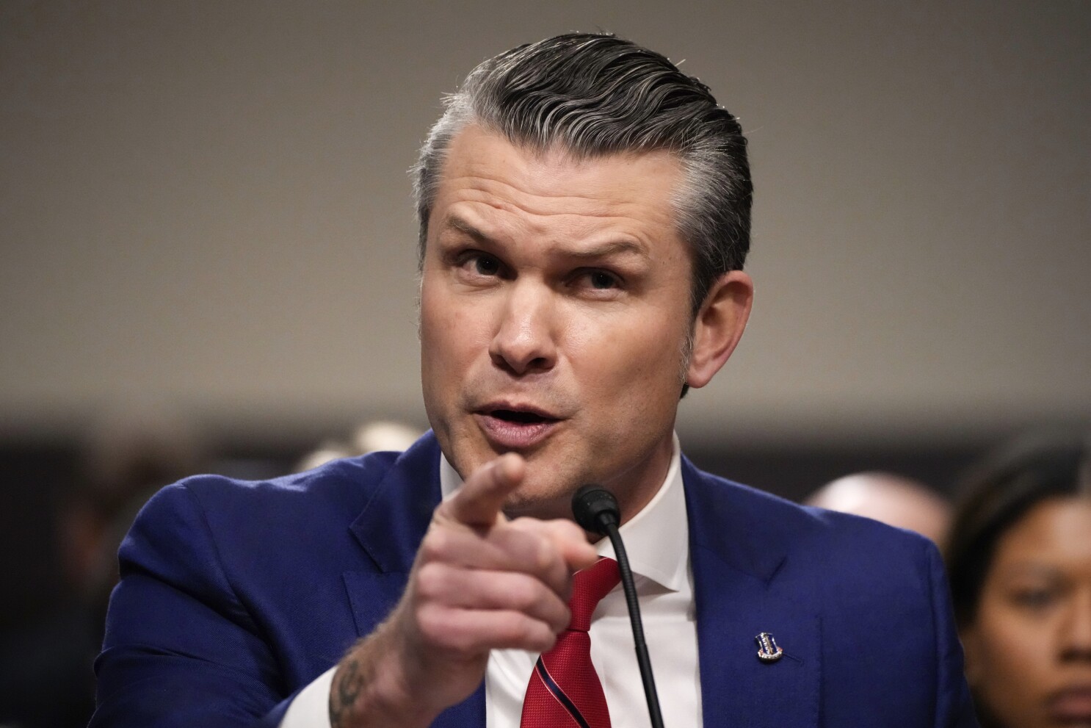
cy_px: 364
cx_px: 546
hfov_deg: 5.6
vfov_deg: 3.7
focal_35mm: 370
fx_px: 11213
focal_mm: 370
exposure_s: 1/250
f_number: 5.6
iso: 10000
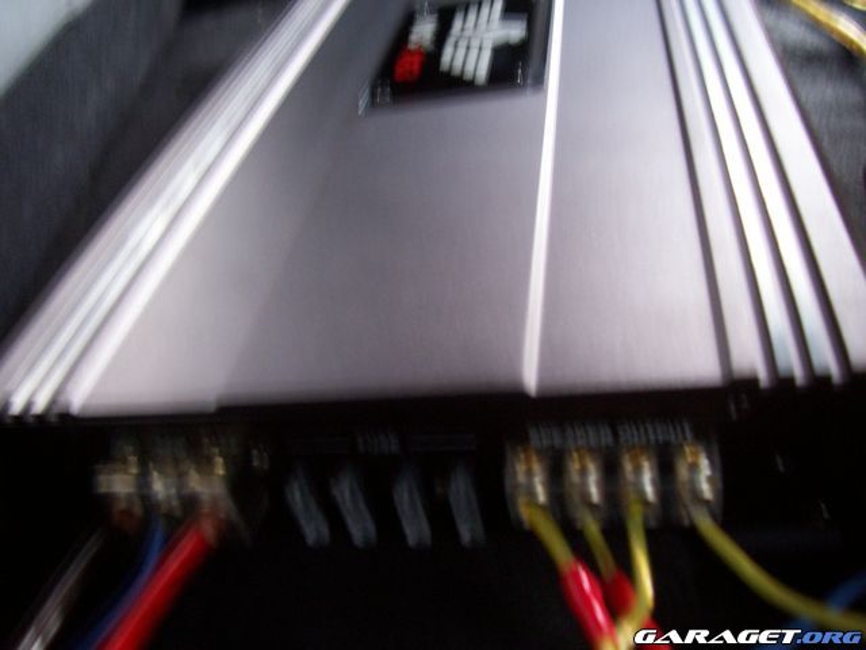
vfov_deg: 41.8
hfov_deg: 54.0
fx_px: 851
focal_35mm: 34
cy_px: 325
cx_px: 433
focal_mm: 5.6
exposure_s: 1/8
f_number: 2.7
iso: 160
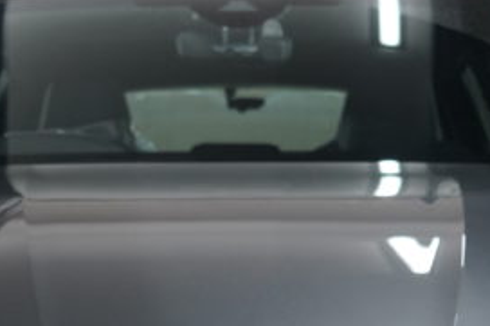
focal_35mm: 132
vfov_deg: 10.1
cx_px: 195
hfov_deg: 15.5
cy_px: 467
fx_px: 1796
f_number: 4.5
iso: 2000
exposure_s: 1/80
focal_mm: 35
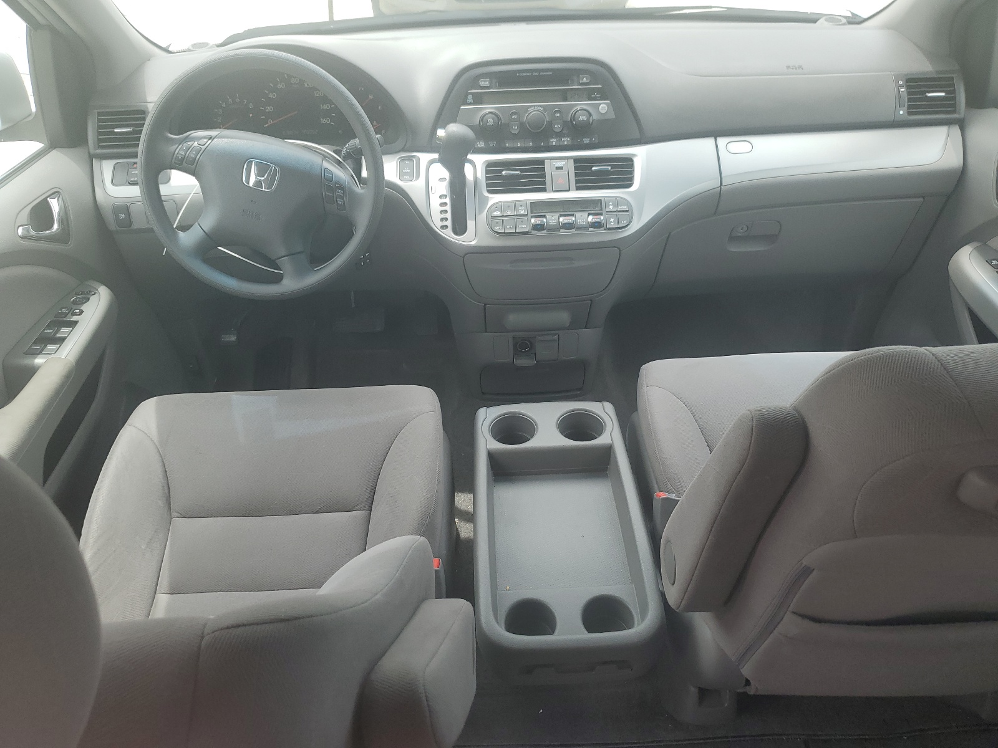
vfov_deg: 53.1
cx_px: 499
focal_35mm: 26
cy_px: 374
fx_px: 750
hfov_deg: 67.3
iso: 50
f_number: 1.5
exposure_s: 1/500
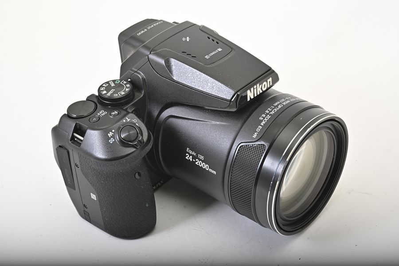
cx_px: 200
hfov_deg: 33.4
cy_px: 133
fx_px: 665
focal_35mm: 60
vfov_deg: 22.6
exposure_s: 1/200
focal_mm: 60
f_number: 16
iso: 100
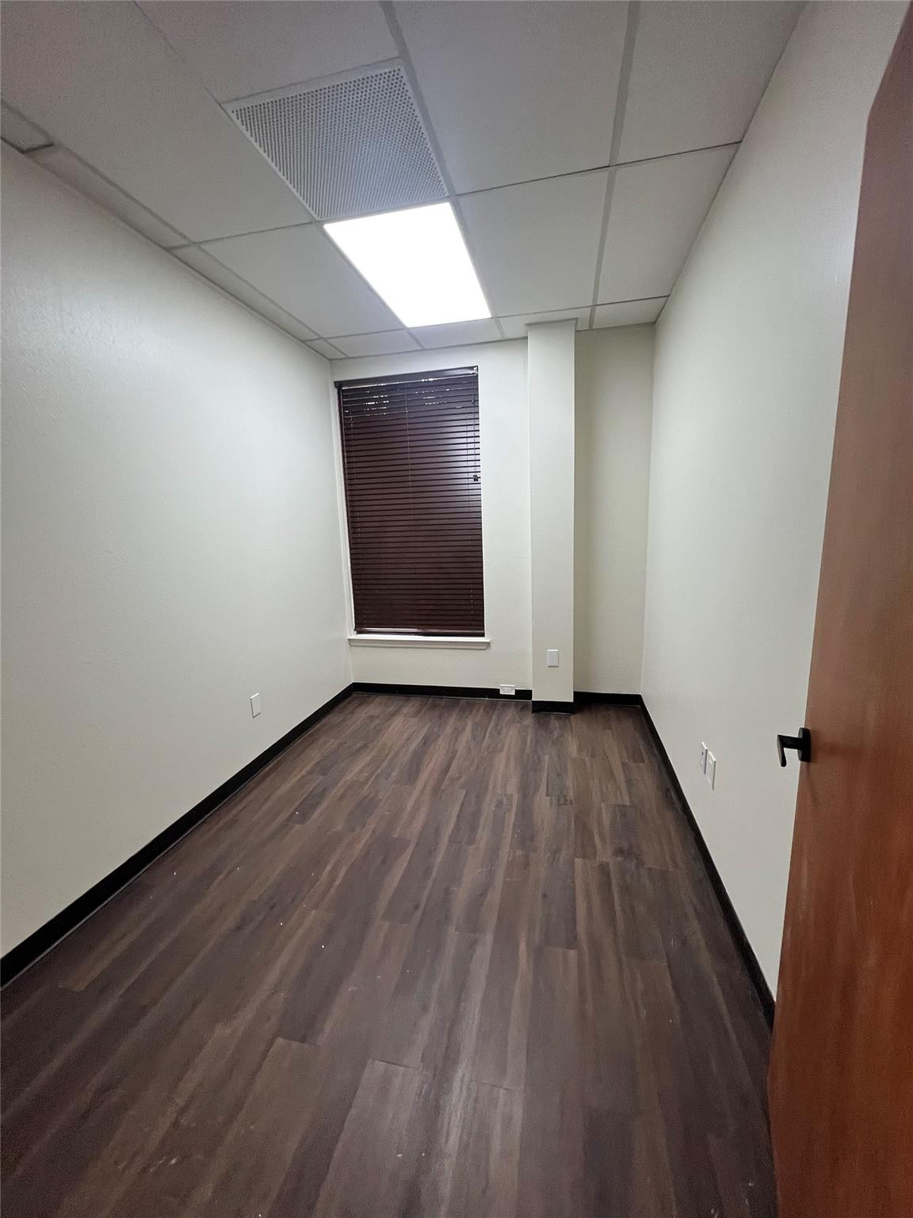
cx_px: 456
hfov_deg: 89.9
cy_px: 609
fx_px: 457
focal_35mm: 13
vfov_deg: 106.2
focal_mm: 1.57
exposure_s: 1/120
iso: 160
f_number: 1.8
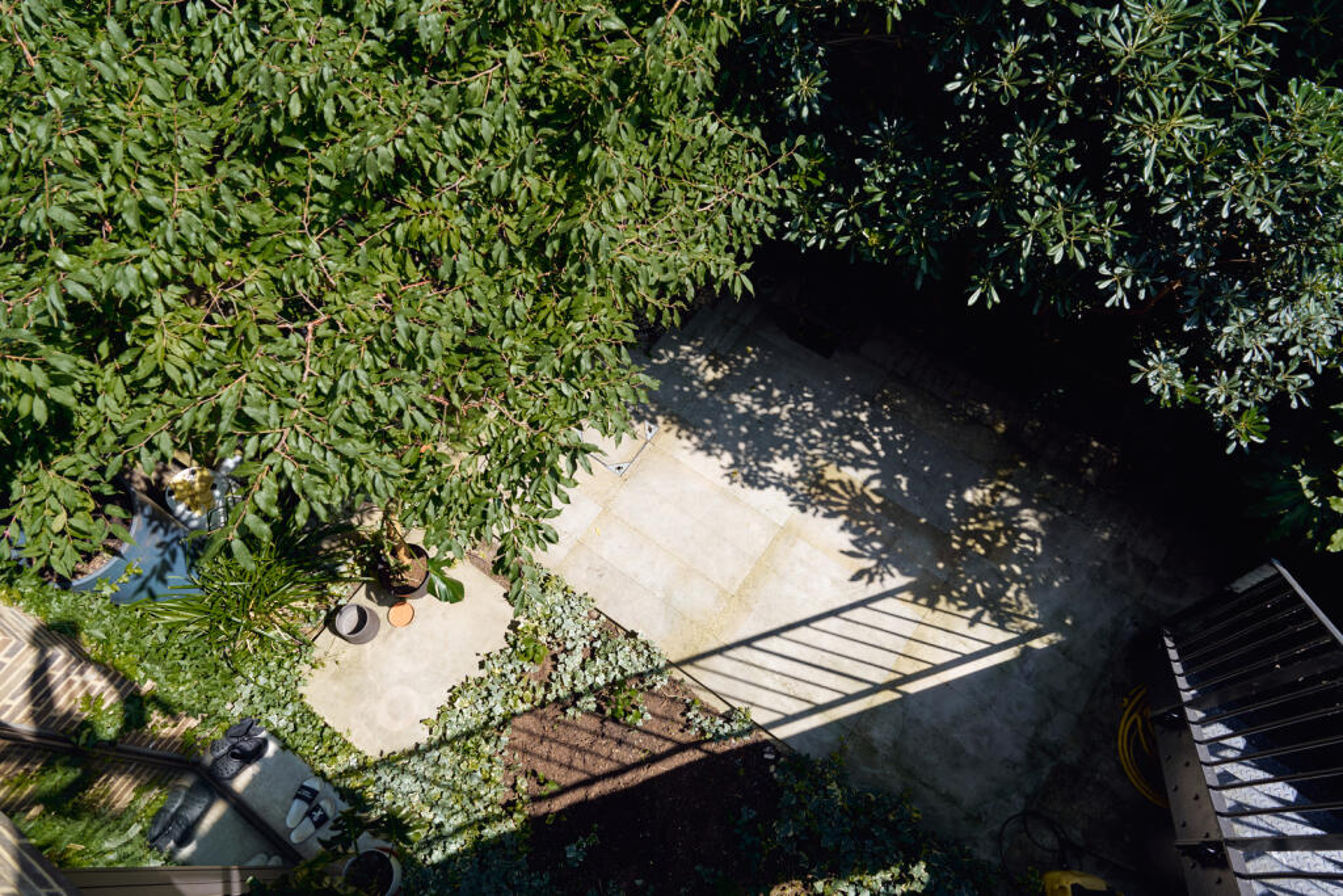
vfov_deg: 53.1
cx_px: 672
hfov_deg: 73.7
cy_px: 448
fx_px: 895
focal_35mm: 24
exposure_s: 1/125
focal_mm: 24
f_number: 6.3
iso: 100
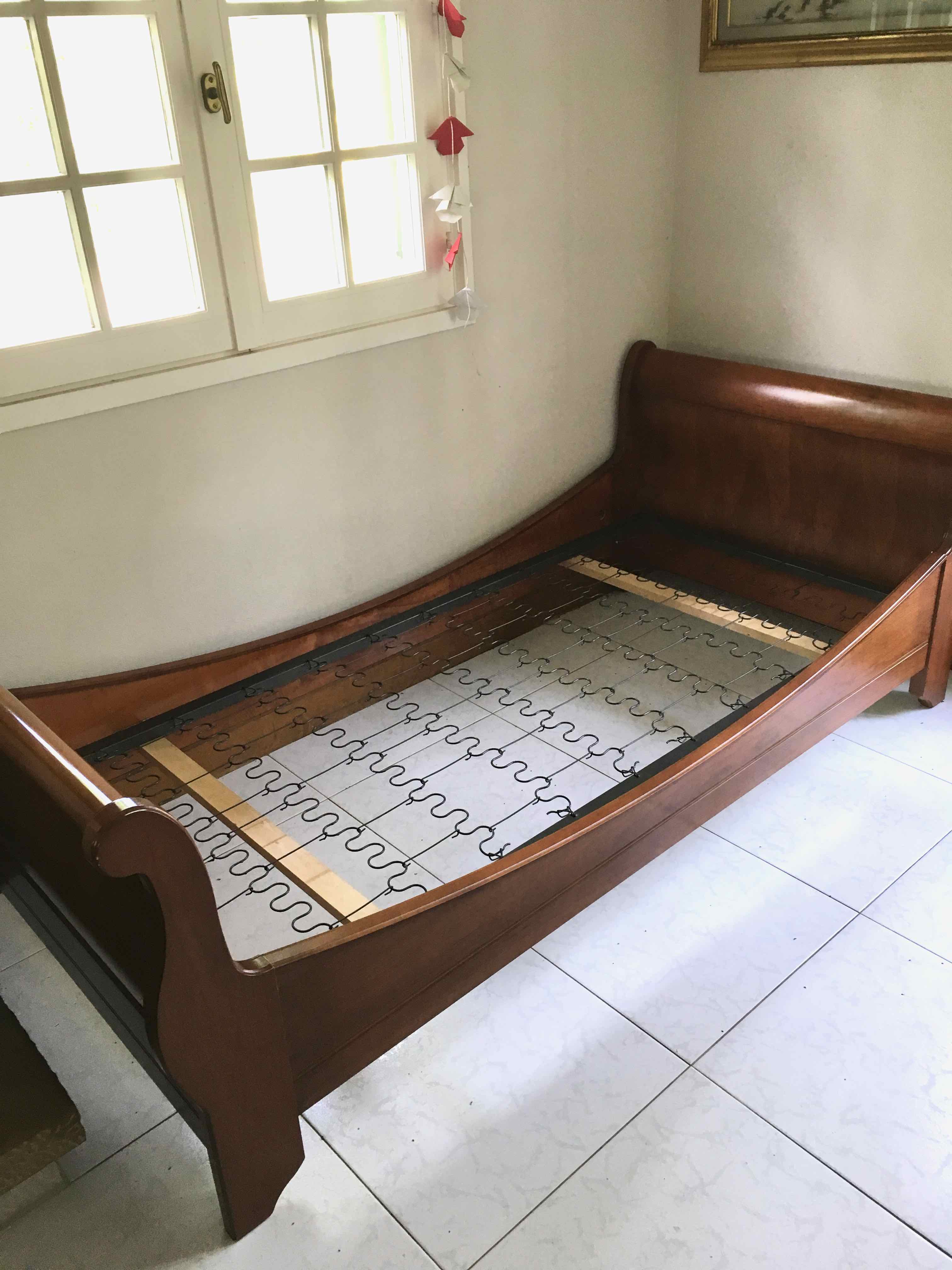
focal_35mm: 29
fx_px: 1063
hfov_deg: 48.2
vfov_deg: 61.7
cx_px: 476
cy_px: 635
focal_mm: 4.15
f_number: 2.2
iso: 50
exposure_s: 1/33
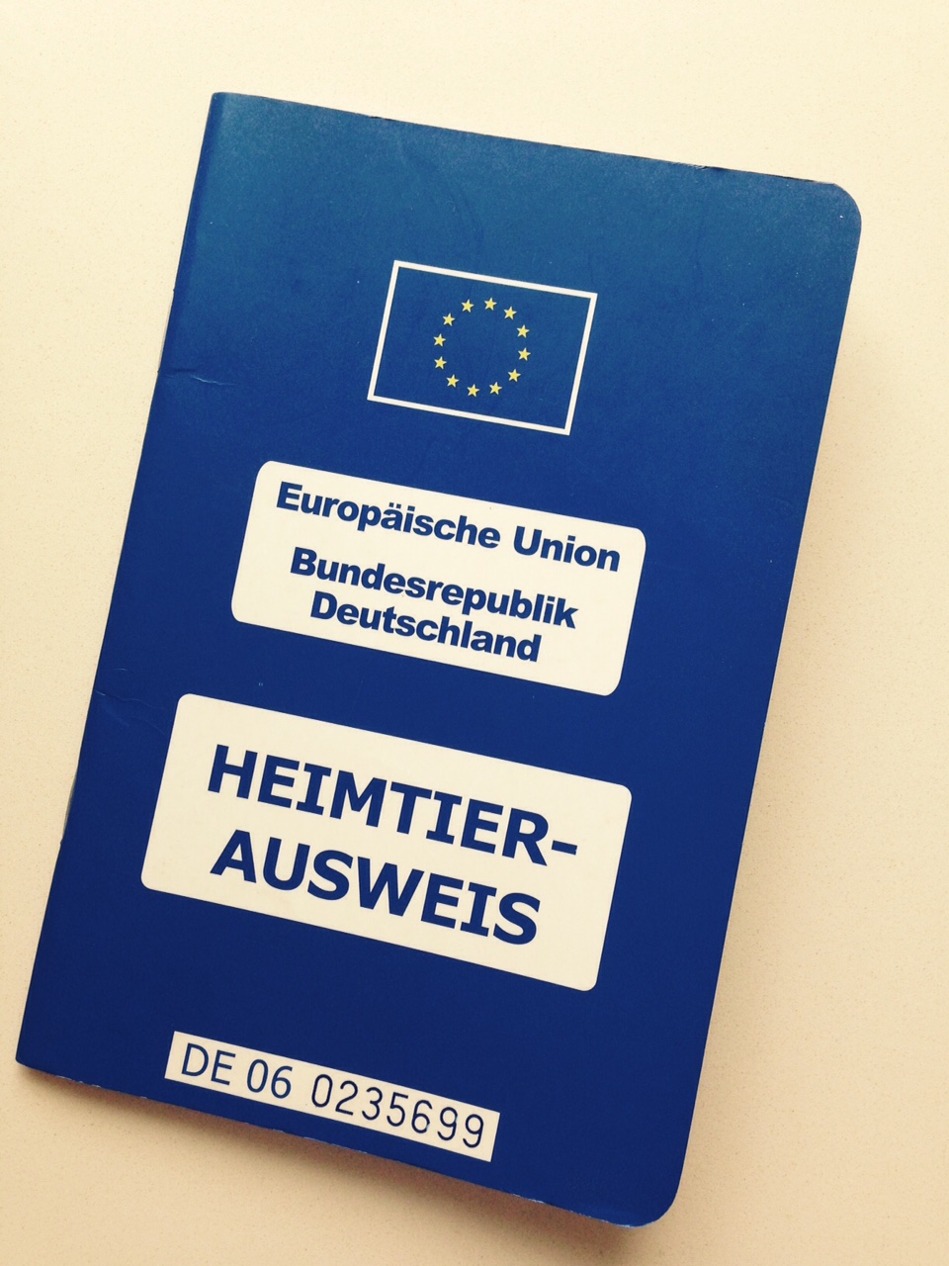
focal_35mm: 33
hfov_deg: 42.9
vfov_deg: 55.4
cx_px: 474
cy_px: 633
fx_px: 1206
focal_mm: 4.12
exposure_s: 1/120
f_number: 2.4
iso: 64
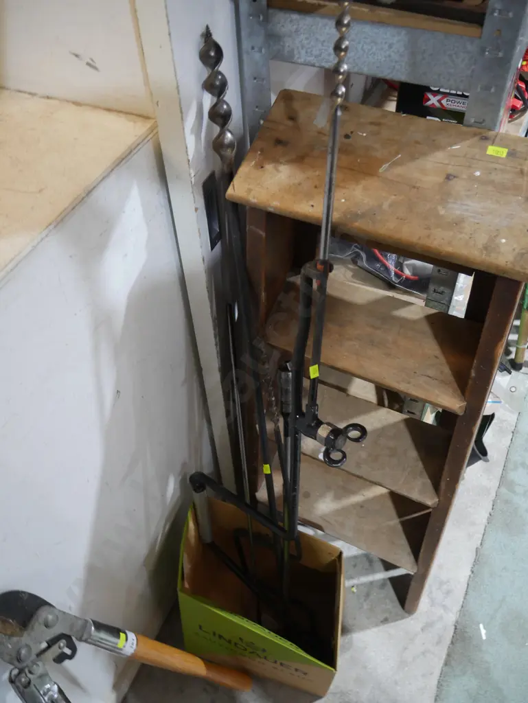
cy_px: 352
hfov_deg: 46.8
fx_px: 610
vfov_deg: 59.9
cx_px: 264
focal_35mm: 30
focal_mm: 15
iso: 1250
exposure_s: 1/60
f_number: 3.6
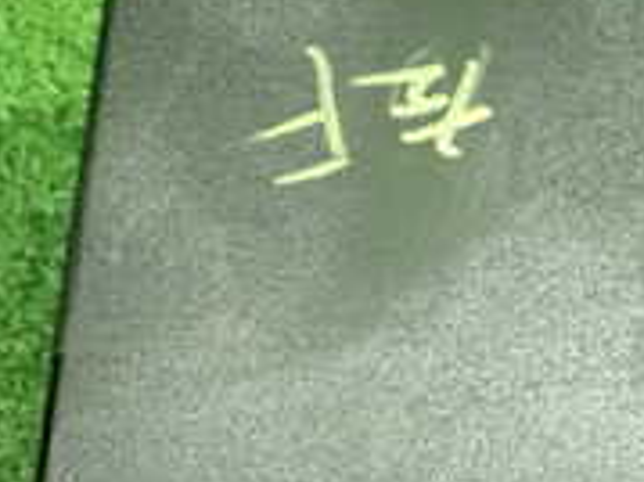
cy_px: 356
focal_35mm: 154
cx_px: 932
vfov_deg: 9.6
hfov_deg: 12.3
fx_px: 2863
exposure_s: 1/40
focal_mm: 8.41
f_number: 3.1
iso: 1600
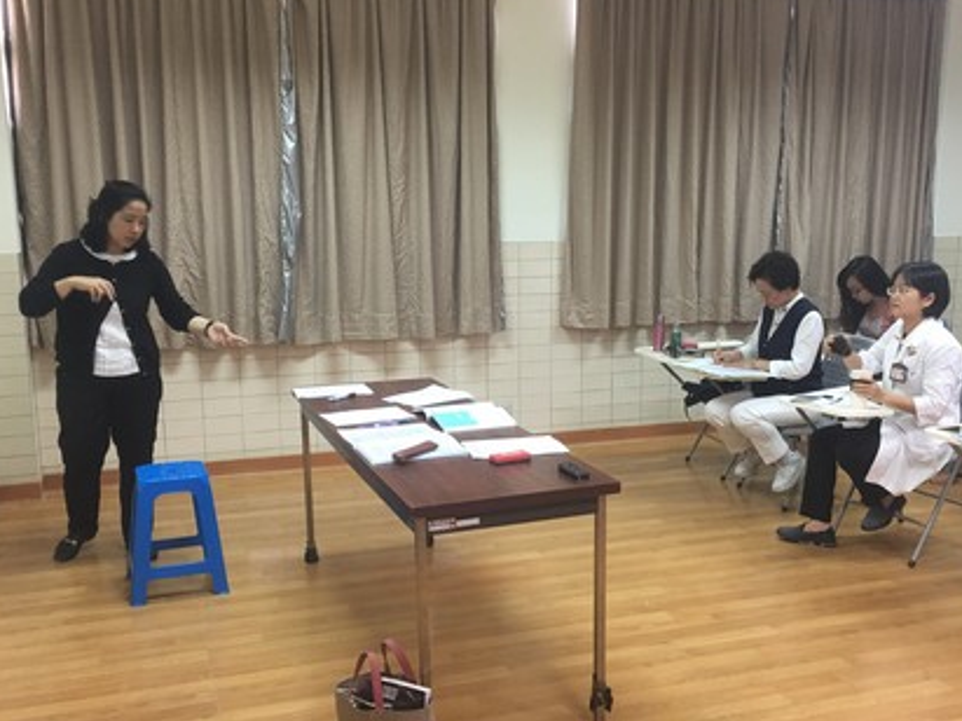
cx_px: 513
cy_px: 397
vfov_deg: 38.6
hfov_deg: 50.1
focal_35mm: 37
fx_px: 1028
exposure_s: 1/15
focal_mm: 4.15
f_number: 2.2
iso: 50
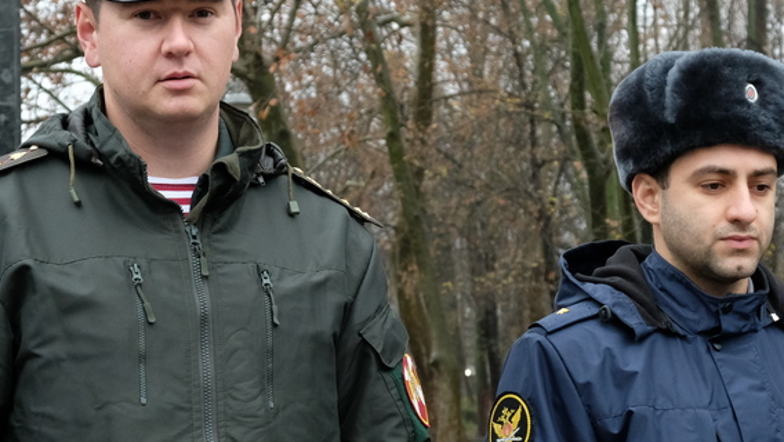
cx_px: 403
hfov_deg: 22.7
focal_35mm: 94
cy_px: 307
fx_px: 1955
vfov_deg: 12.9
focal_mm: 34.3
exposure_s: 1/240
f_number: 5.6
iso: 2000
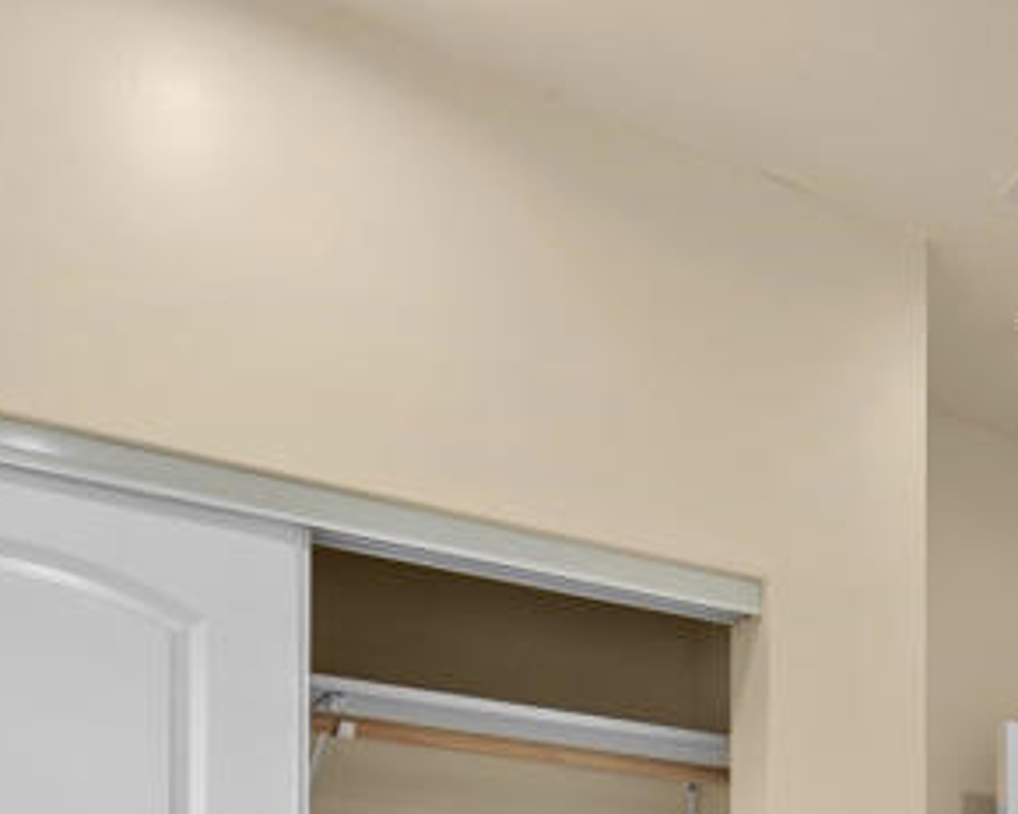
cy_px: 1056
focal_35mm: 53
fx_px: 1597
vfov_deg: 24.9
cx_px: 986
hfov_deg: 32.8
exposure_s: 1/6
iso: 250
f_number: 8
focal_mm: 16
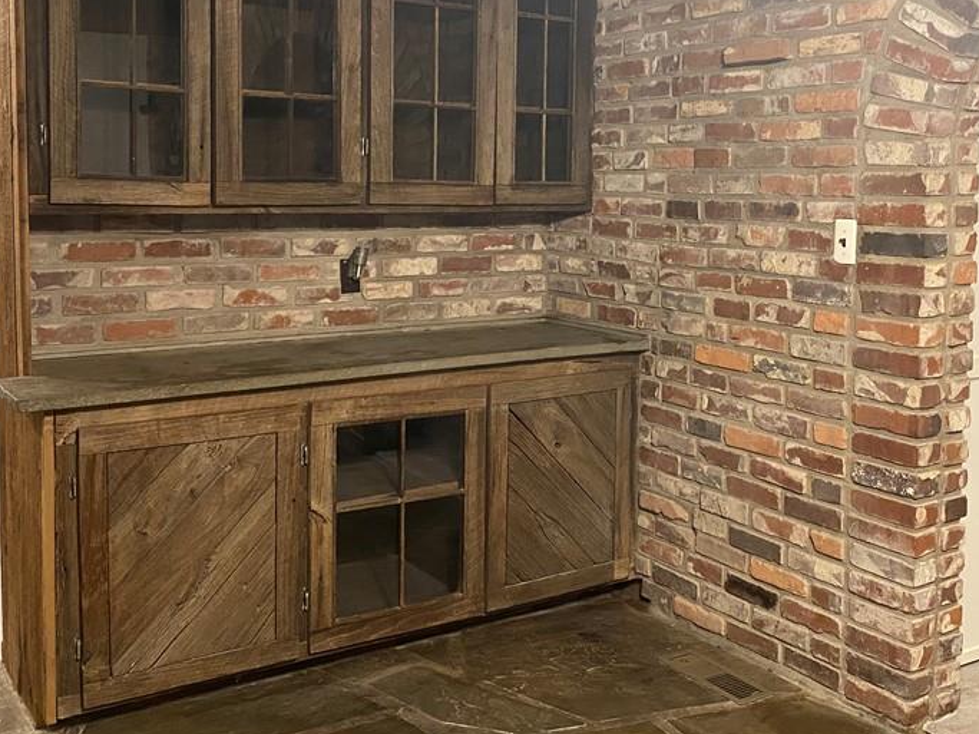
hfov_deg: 47.8
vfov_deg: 36.5
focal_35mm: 39
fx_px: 1103
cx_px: 536
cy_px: 261
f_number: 1.8
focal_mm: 4.25
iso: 500
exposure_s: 1/40
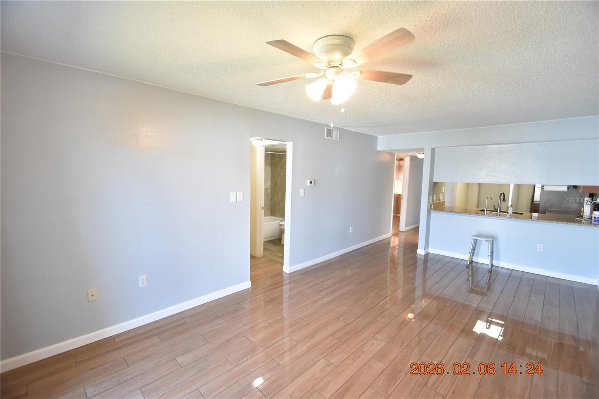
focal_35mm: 15
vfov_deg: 77.3
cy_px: 200
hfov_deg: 100.4
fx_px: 250
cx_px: 300
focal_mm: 10
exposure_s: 1/60
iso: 800
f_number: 3.5
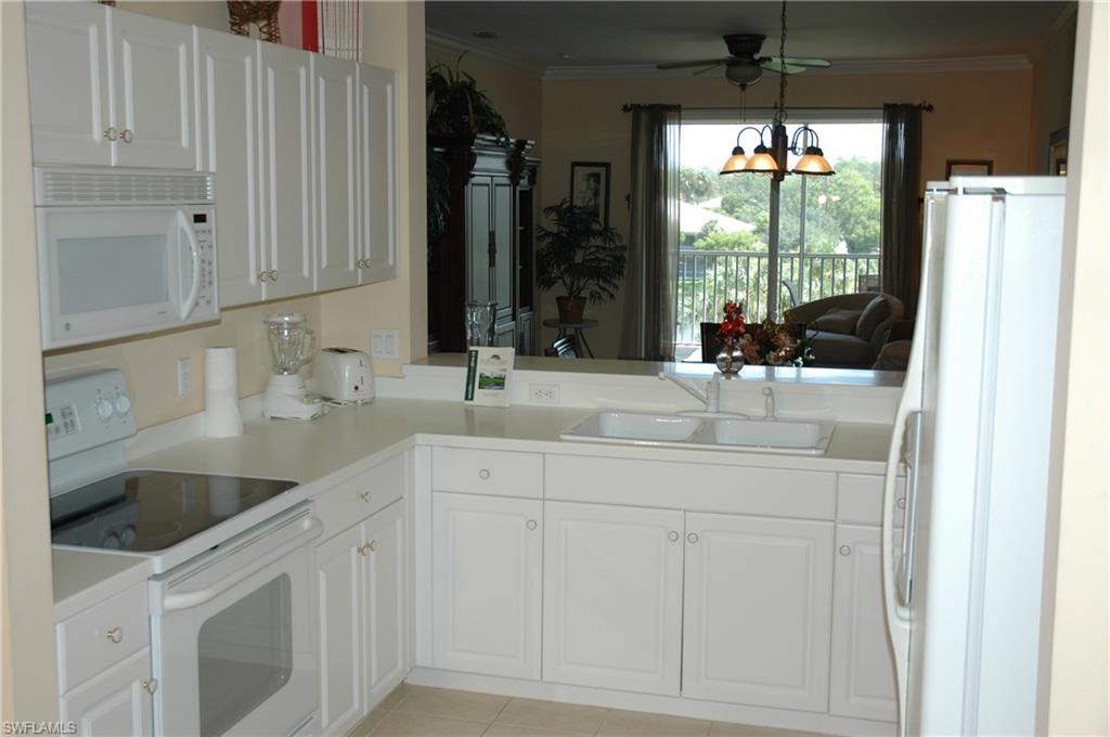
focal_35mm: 44
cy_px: 368
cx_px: 555
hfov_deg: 45.0
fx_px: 1340
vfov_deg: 30.8
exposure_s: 1/160
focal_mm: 29
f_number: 4
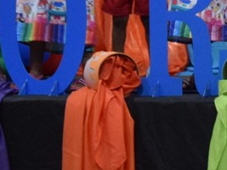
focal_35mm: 276
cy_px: -38
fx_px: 1809
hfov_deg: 7.0
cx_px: 370
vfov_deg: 5.4
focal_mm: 31
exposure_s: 1/60
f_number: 4
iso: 2000
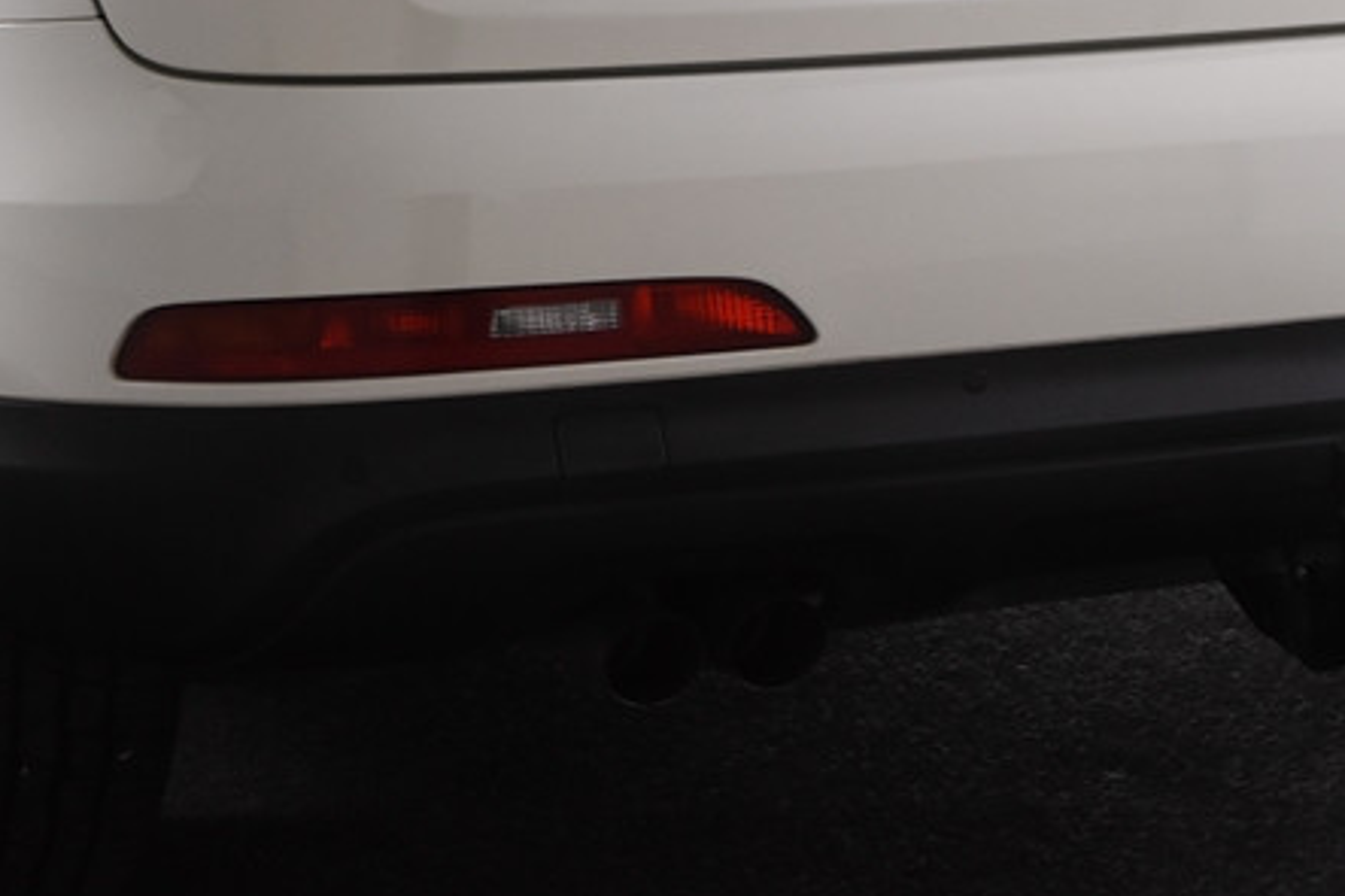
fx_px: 4407
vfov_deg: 11.5
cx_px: 671
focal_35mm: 118
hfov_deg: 17.4
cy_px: -62
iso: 1600
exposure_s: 1/125
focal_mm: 34
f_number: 5.6
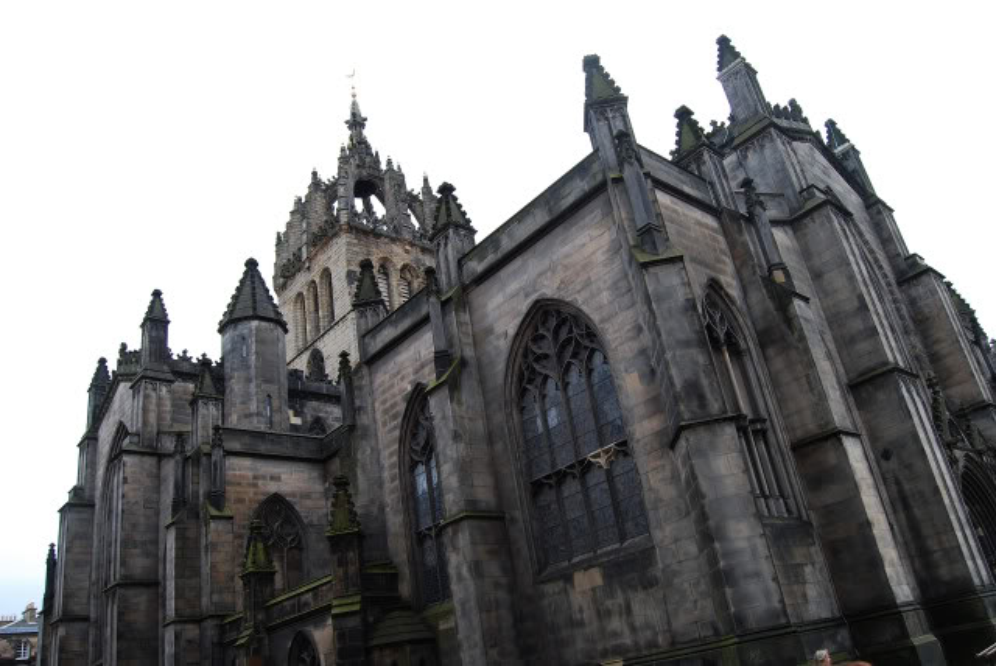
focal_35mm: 27
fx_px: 748
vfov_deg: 48.0
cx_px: 498
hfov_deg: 67.3
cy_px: 333
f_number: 5.6
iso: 110
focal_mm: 18
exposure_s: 1/125
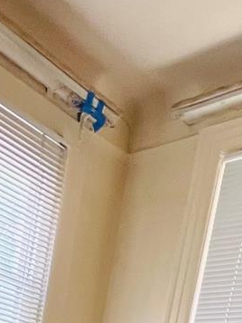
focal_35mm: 56
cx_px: -9
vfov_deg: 22.8
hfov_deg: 24.7
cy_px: 554
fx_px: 523
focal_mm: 1.57
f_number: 1.8
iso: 320
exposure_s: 1/60
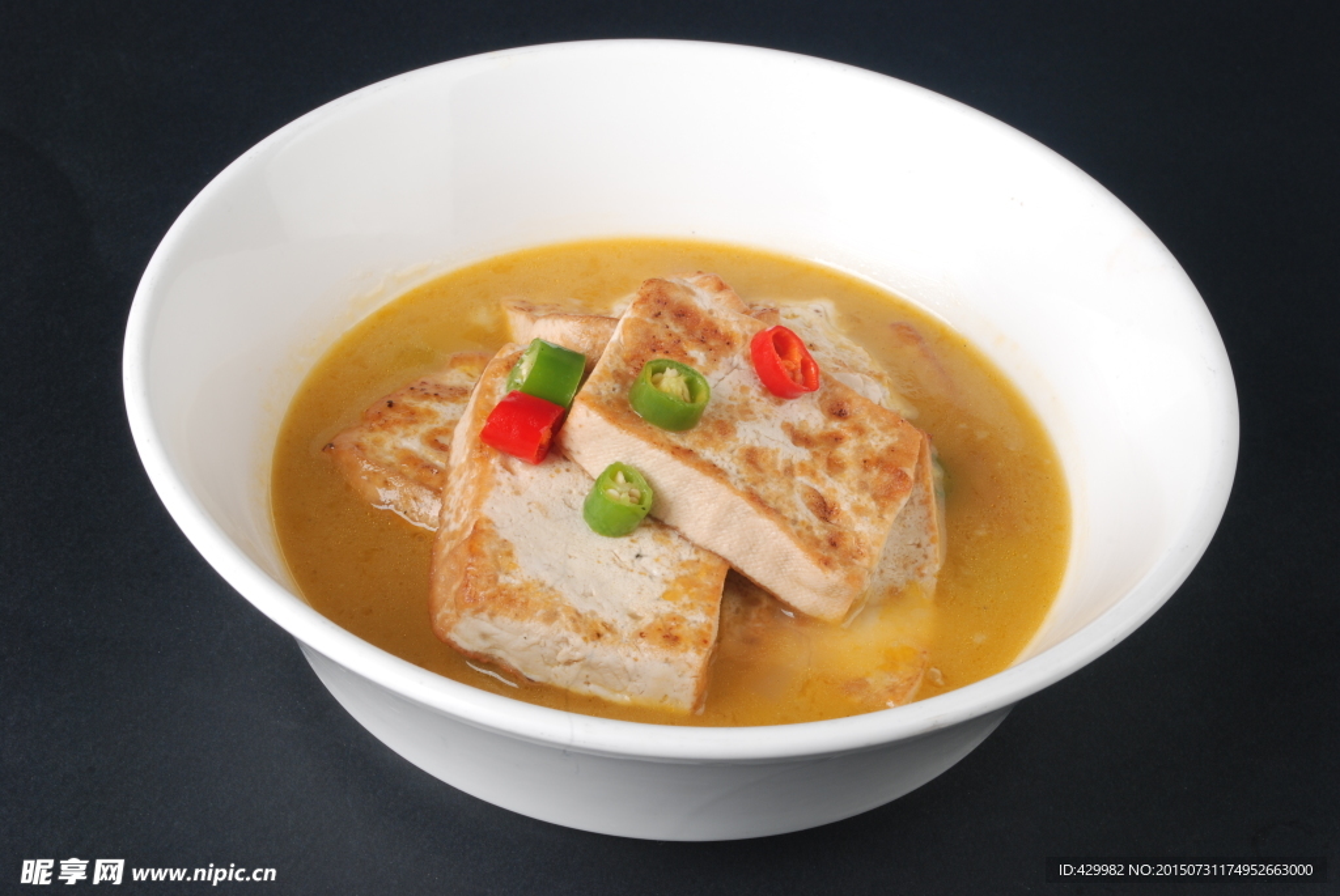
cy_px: 448
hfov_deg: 30.5
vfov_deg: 20.7
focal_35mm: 66
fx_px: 2459
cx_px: 670
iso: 160
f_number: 18
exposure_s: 1/125
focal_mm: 44
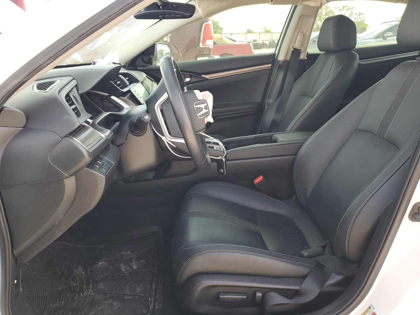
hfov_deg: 67.3
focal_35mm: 26
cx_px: 210
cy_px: 158
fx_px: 315
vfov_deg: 53.1
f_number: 1.5
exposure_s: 1/238
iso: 50
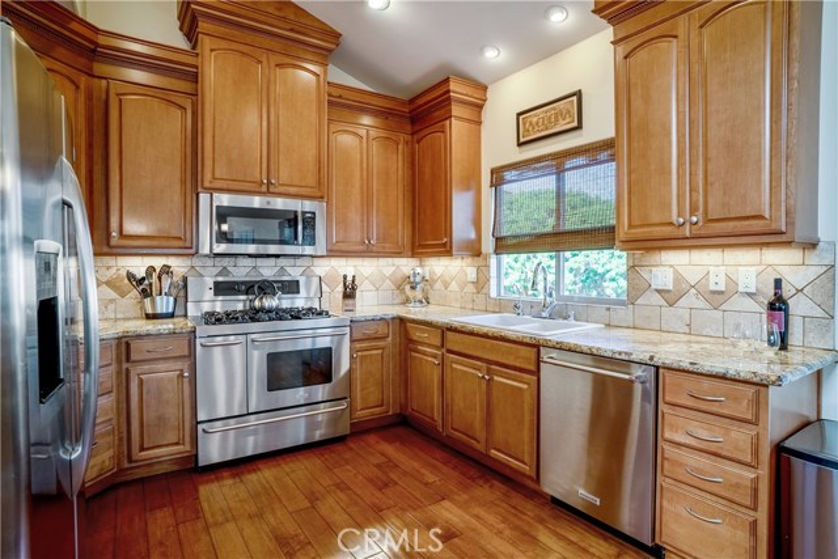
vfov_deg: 67.4
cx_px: 419
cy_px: 280
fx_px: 419
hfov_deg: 90.0
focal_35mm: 18
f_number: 8
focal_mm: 18
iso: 200
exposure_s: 1/1000
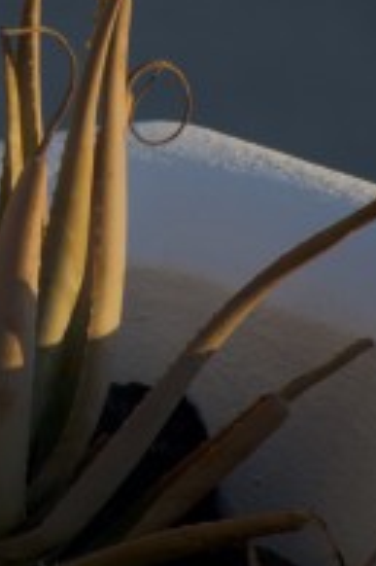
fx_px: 21830
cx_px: 0
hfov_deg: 1.0
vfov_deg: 1.5
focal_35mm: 1391
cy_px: 125
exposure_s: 1/100
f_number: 6.3
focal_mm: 250
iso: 100
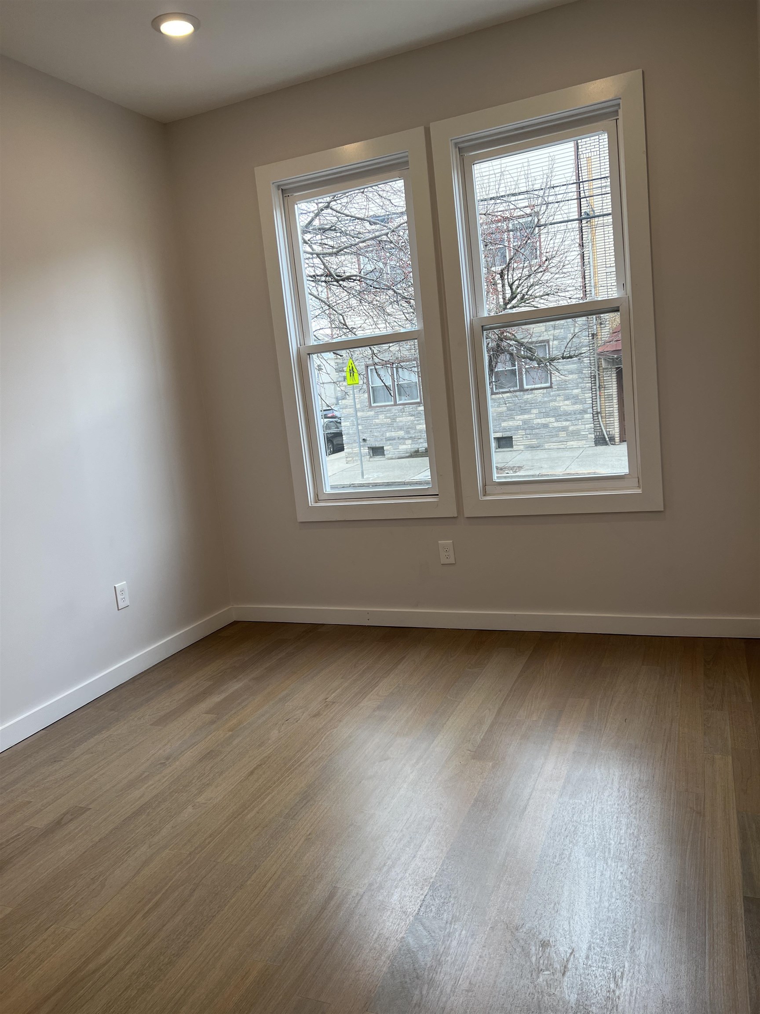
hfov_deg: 53.1
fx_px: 761
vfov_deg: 67.3
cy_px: 507
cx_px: 380
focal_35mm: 26
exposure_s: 1/196
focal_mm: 5.7
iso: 40
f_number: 1.5
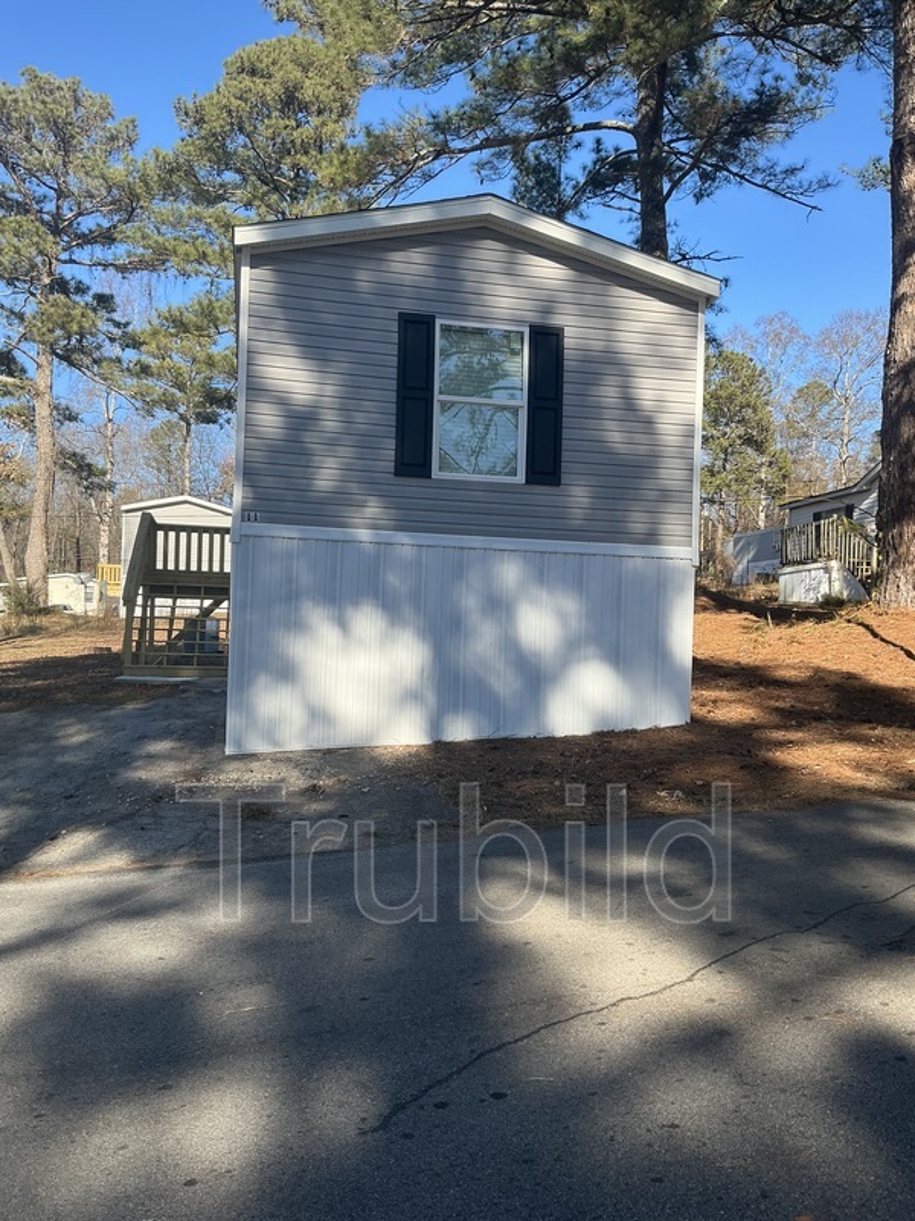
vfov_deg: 63.4
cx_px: 458
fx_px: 987
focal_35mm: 28
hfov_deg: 49.7
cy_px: 610
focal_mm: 3
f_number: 1.8
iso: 25
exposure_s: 1/792
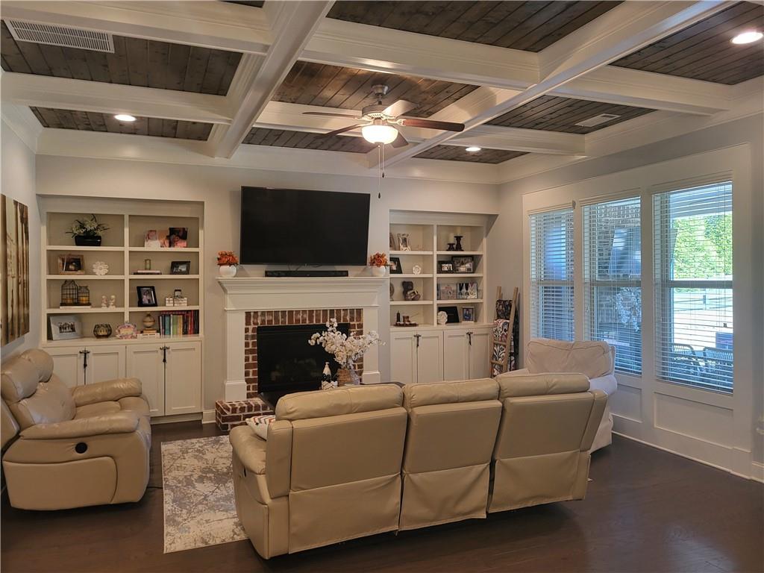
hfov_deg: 67.3
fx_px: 574
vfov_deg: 53.1
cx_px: 382
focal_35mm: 26
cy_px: 286
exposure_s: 1/40
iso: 200
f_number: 1.8
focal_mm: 5.4
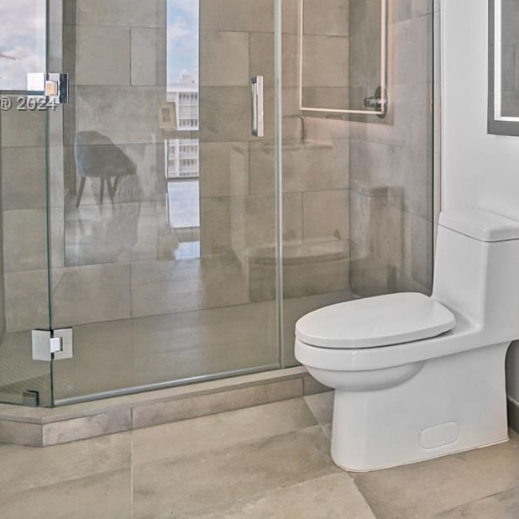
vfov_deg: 47.1
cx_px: 459
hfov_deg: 45.5
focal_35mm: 33
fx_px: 560
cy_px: 105
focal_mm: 10
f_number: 5
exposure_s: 1/80
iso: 250
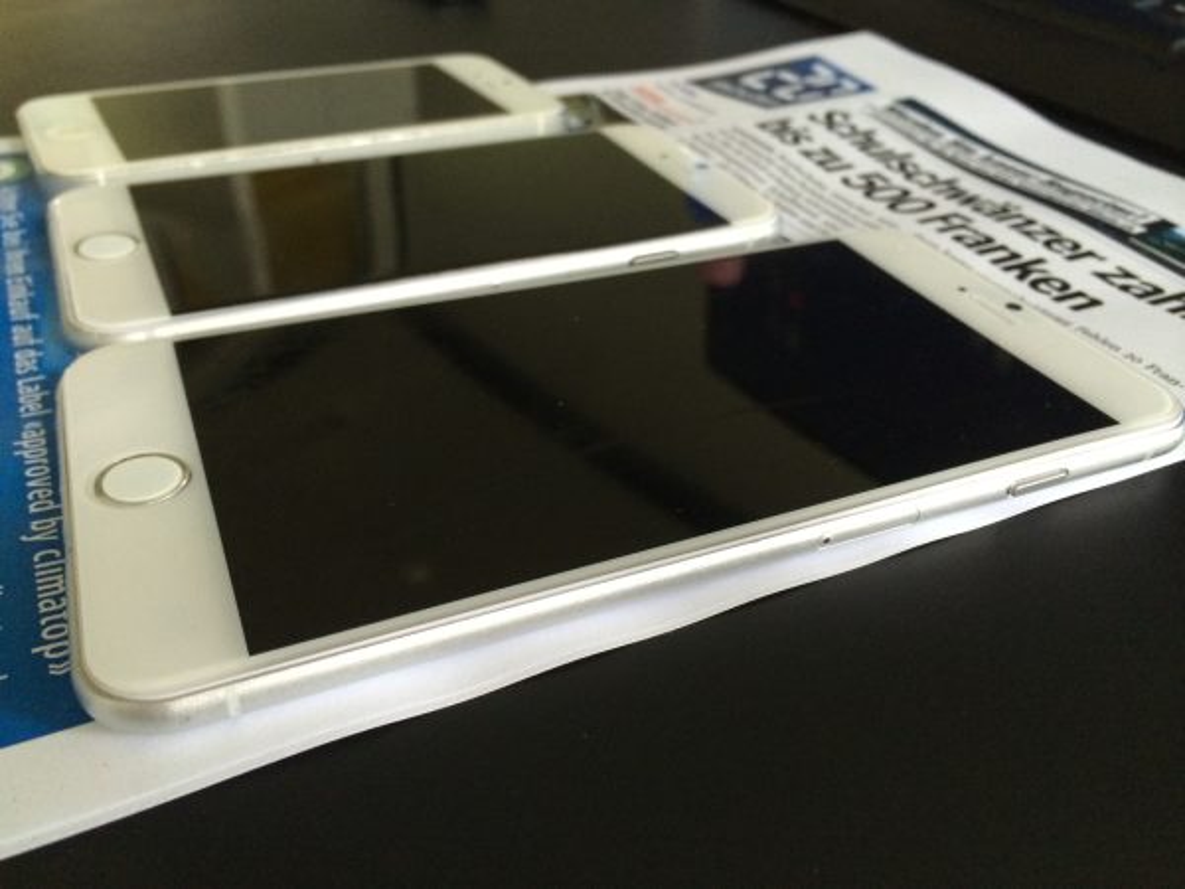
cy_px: 444
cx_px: 592
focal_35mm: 30
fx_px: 1027
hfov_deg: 60.0
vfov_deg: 46.8
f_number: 2.2
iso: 320
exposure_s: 1/30
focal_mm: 4.12
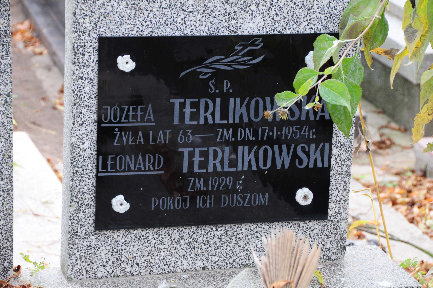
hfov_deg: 14.4
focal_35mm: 142
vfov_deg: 9.6
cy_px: 144
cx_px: 216
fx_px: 1712
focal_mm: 95
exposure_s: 1/100
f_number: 7.1
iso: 500
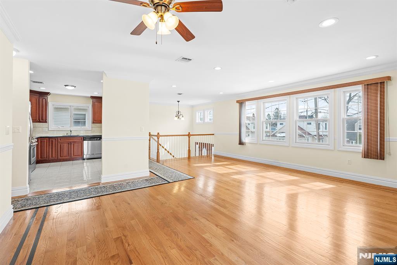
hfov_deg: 96.8
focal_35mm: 16
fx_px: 176
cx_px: 198
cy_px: 132
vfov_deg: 73.7
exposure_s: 1/6
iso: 100
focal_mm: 16
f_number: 8
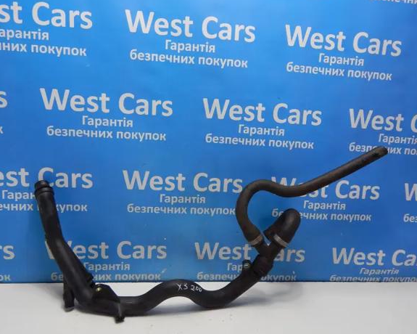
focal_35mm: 25
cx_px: 202
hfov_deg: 68.1
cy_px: 166
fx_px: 309
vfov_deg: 56.8
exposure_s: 1/40
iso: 125
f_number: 3
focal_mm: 4
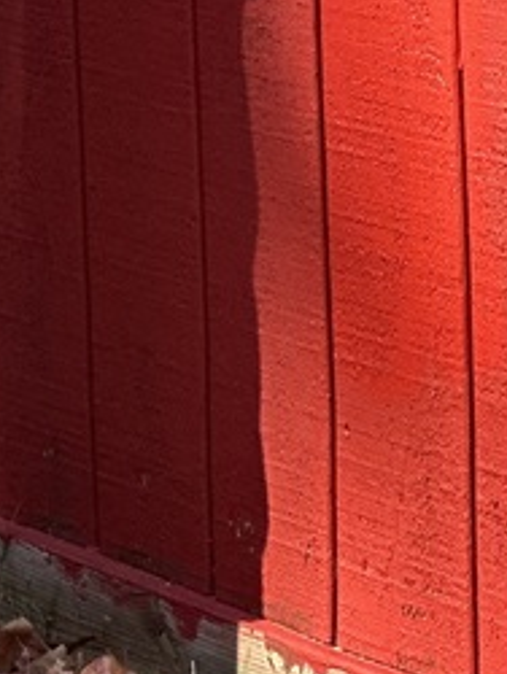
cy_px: -237
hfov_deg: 4.7
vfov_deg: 6.2
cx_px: -431
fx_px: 6141
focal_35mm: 315
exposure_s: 1/121
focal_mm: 9
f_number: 2.8
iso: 64
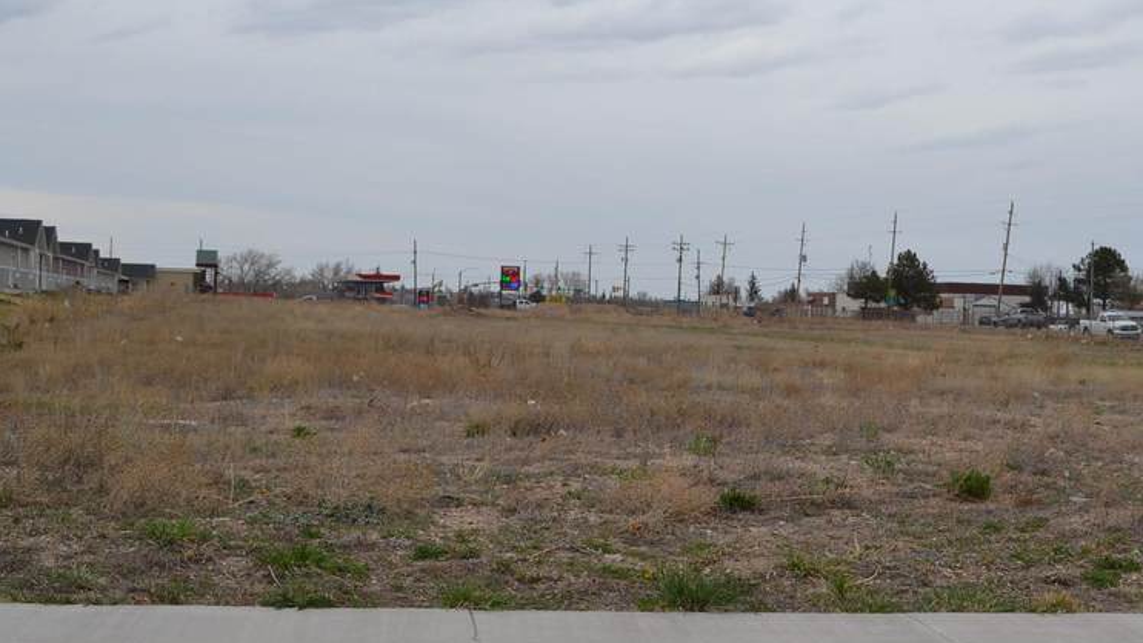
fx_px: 1970
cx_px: 786
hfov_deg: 32.0
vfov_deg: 18.5
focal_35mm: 65
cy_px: 235
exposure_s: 1/250
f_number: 8
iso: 100
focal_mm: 24
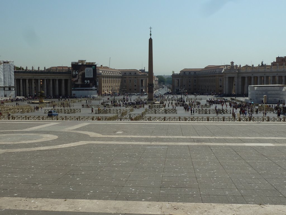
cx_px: 143
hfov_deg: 46.8
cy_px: 108
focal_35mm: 40
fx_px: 330
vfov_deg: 36.0
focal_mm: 6.5
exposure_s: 1/500
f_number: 5.6
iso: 80
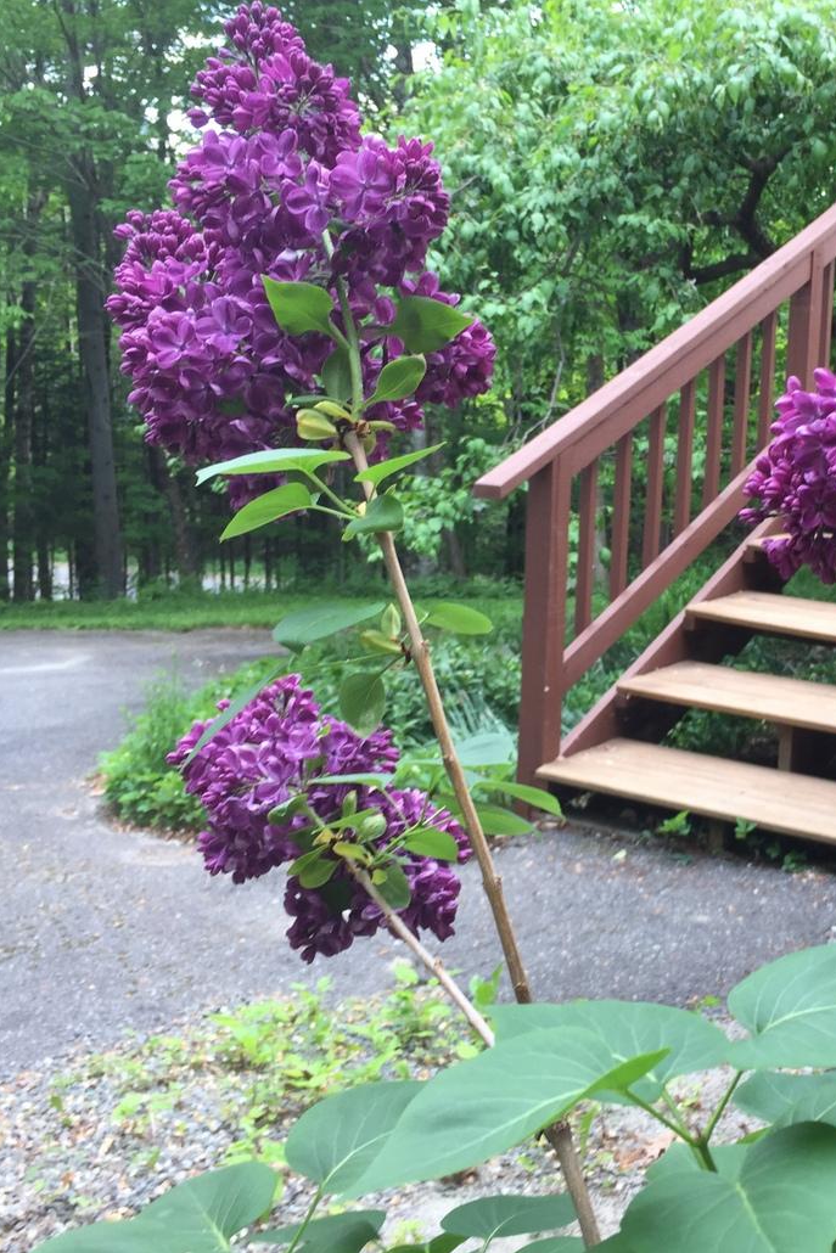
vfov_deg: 47.4
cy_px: 618
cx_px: 673
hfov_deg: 31.8
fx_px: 1428
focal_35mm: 41
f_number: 2.2
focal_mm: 4.15
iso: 32
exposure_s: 1/60
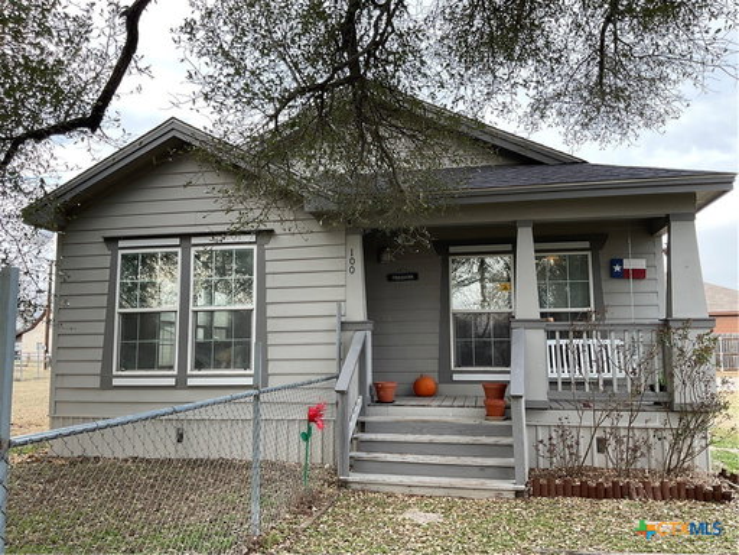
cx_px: 370
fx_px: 619
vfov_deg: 48.2
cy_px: 278
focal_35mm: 29
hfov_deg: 61.7
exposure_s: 1/122
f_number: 1.8
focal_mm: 3
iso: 25
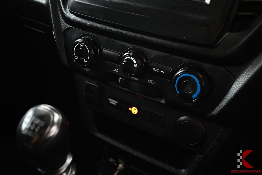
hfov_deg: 48.4
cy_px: 88
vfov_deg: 33.4
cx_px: 131
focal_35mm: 40
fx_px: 291
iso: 800
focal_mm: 40
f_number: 5.6
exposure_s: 1/8
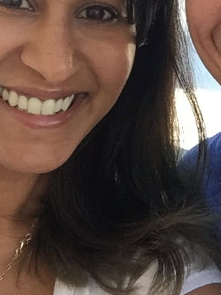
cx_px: 173
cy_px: 43
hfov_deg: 16.7
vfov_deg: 21.9
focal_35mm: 88
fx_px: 749
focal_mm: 2.6
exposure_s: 1/120
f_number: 2.2
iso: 32
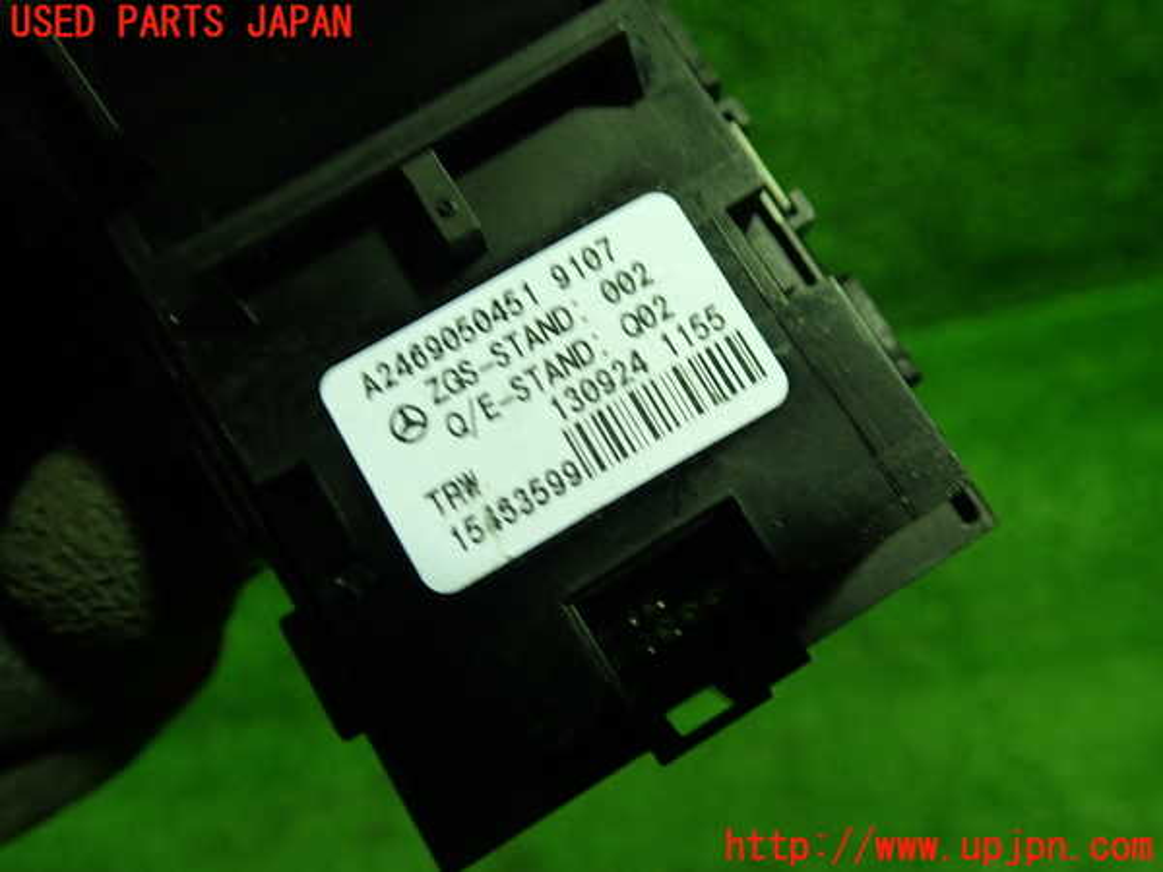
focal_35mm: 30
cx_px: 582
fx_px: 1008
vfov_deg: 46.8
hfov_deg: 60.0
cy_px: 436
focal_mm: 5.4
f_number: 2.3
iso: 200
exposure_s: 1/40
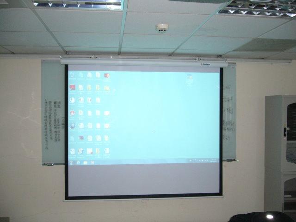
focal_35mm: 35
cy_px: 111
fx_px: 299
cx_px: 148
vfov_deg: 40.7
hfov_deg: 52.6
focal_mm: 5.8
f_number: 2.8
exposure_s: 1/60
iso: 160
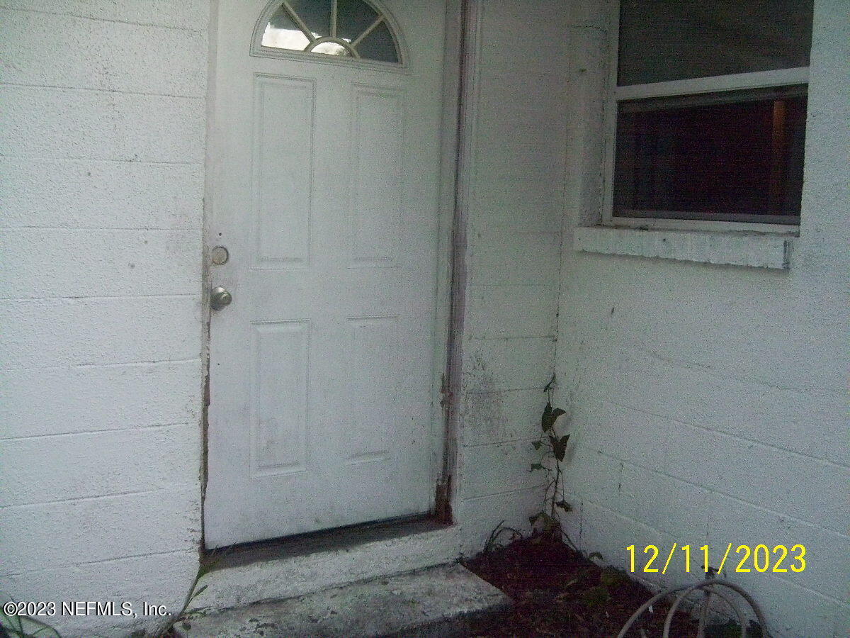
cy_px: 319
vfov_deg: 39.7
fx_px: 884
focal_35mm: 36
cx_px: 425
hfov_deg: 51.4
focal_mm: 6
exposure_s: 1/160
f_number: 2.7
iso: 800
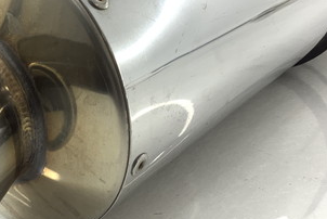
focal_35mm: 64
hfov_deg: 31.2
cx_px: 117
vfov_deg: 21.2
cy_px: 77
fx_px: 582
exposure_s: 1/163
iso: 25
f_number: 2.4
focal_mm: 3.3
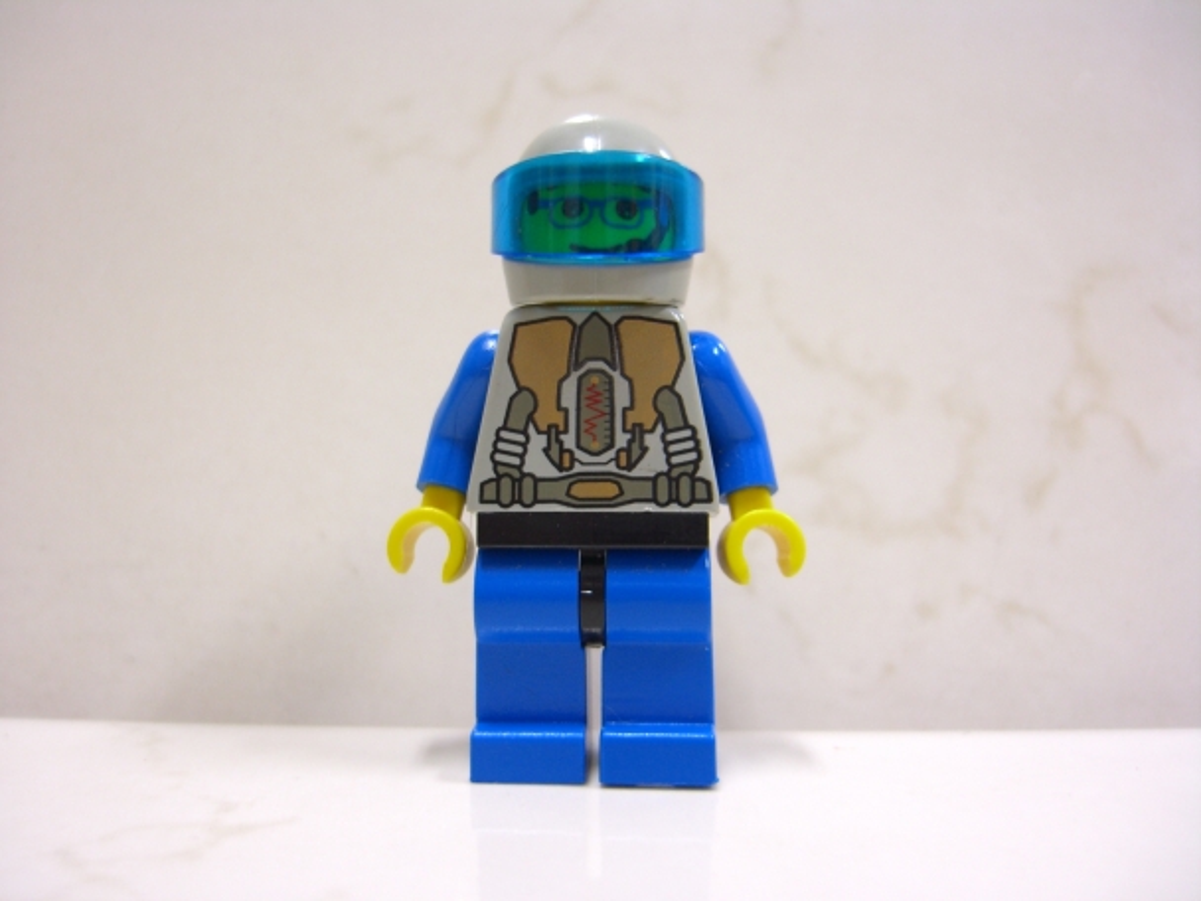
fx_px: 1318
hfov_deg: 49.0
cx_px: 600
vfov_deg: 37.7
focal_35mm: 38
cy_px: 450
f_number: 2.8
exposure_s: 1/8
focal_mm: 7.9
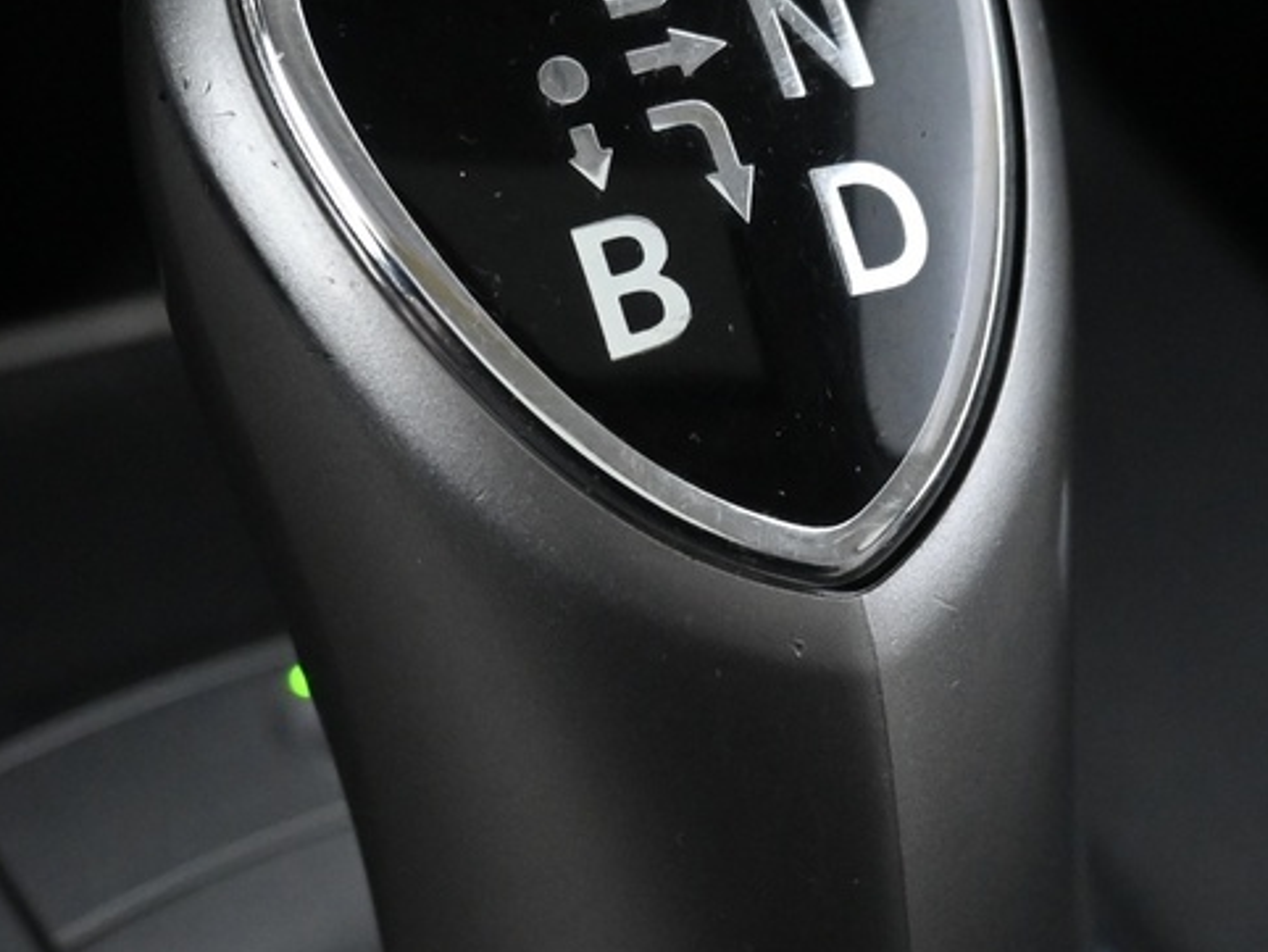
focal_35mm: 85
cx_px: 592
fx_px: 3108
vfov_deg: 17.2
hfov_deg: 23.1
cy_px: 847
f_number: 3.5
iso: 2000
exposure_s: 1/30
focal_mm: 17.5
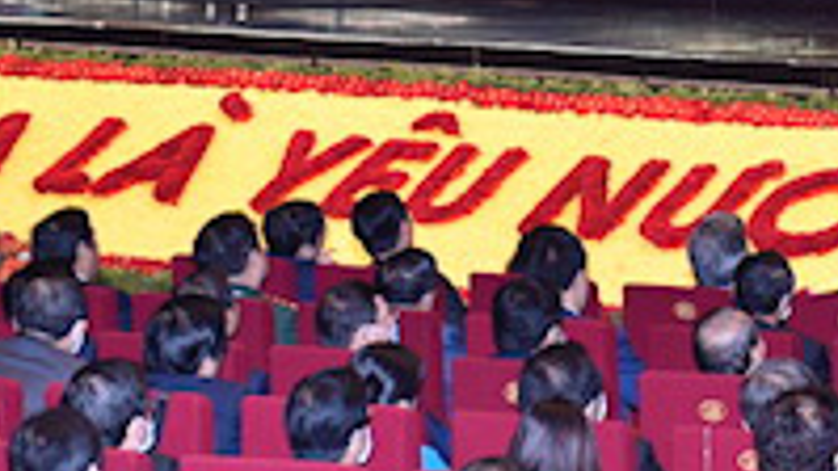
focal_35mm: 189
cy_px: -240
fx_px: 4200
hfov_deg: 11.3
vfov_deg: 6.3
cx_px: 872
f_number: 4
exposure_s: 1/160
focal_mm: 56
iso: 800
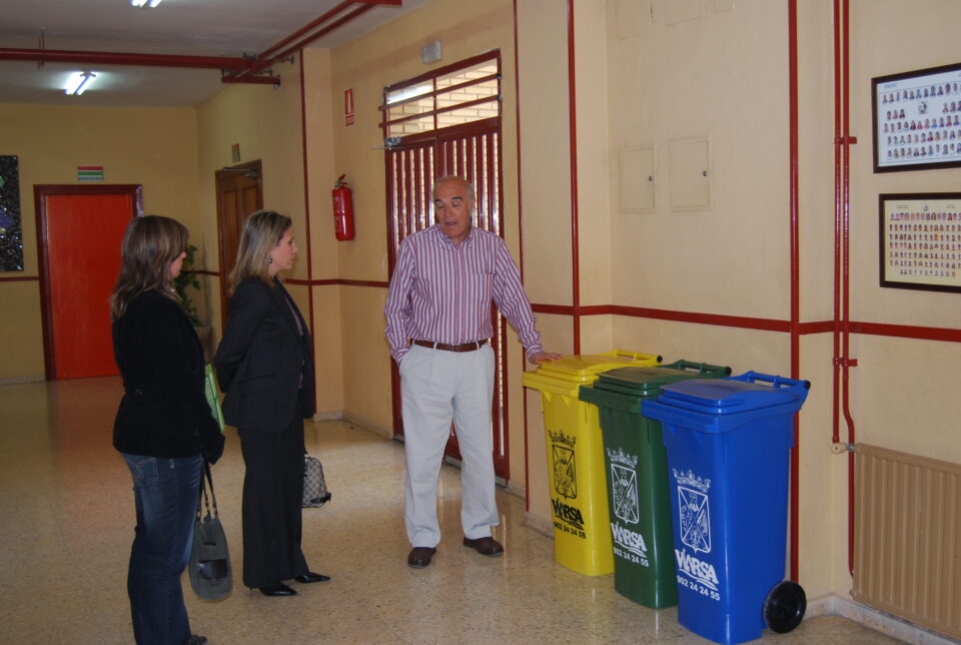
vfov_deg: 34.3
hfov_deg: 49.5
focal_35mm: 39
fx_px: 1043
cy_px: 322
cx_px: 480
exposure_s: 1/60
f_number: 4
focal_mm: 26
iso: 200
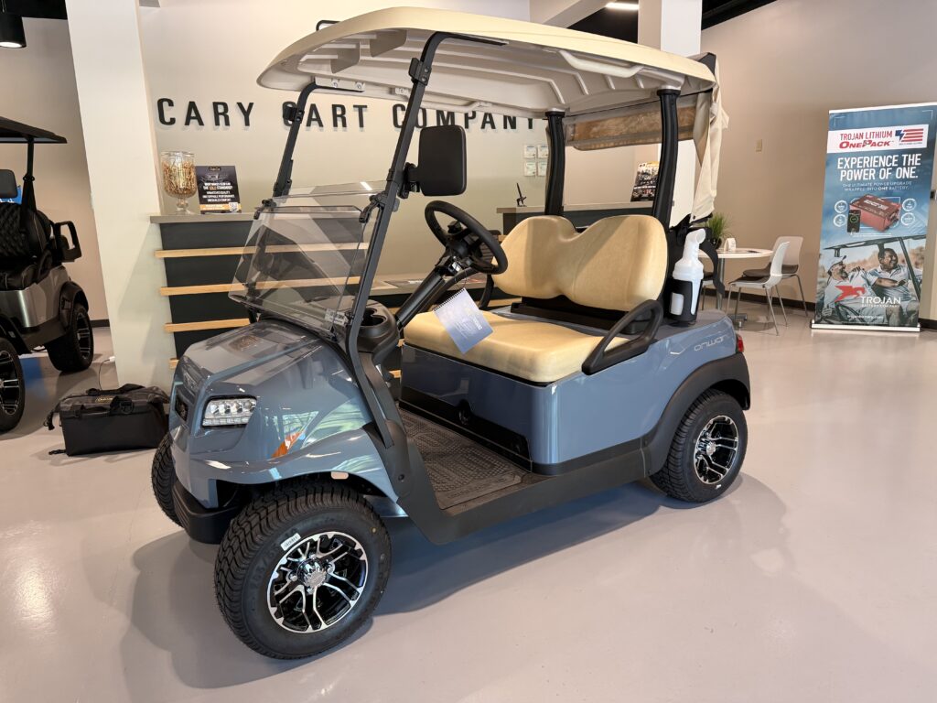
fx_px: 650
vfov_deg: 56.8
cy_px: 352
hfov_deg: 71.6
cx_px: 468
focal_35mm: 24
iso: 200
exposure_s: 1/120
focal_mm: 6.76
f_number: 1.78
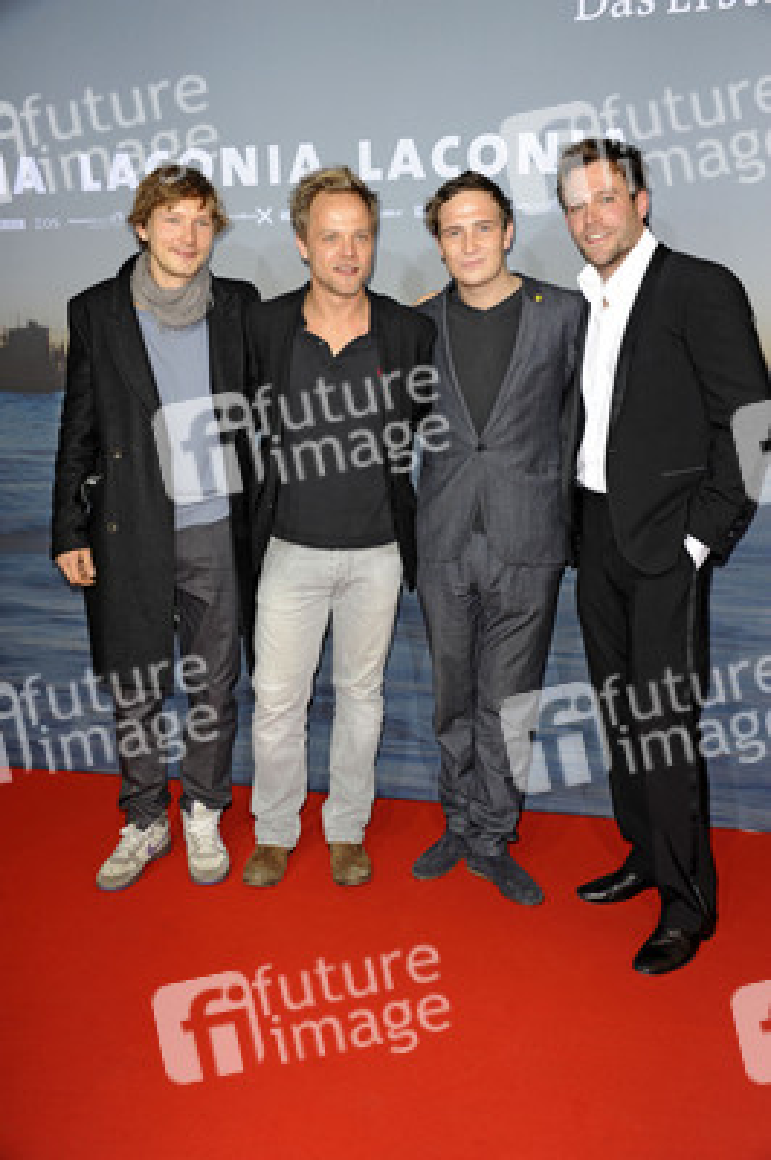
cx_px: 386
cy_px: 580
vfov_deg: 50.7
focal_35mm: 38
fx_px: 1223
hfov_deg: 35.0
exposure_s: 1/160
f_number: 6.3
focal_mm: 38
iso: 640
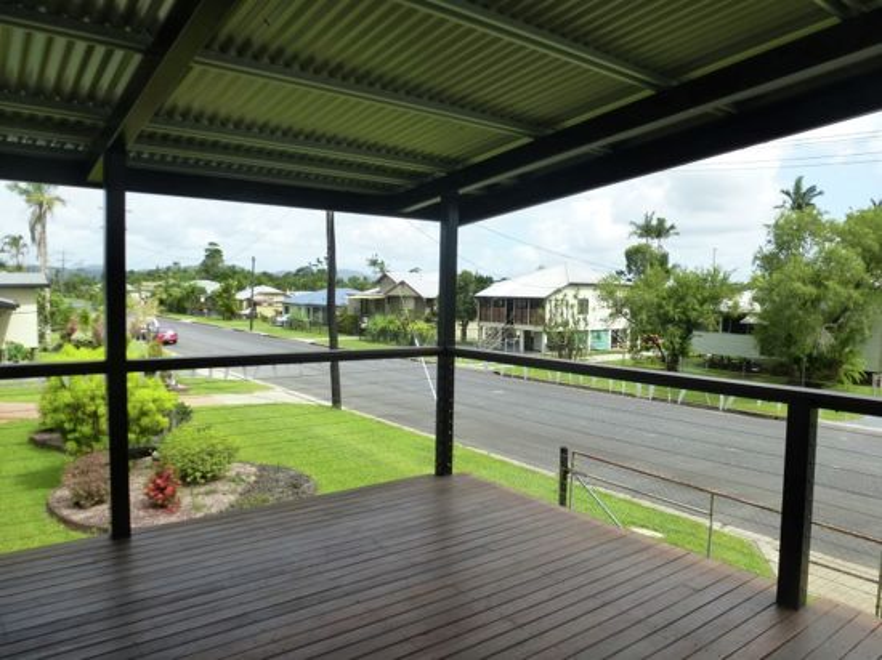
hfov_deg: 71.6
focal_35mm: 24
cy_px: 330
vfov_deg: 56.8
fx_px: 611
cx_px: 441
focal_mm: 4.3
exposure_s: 1/640
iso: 160
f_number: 4
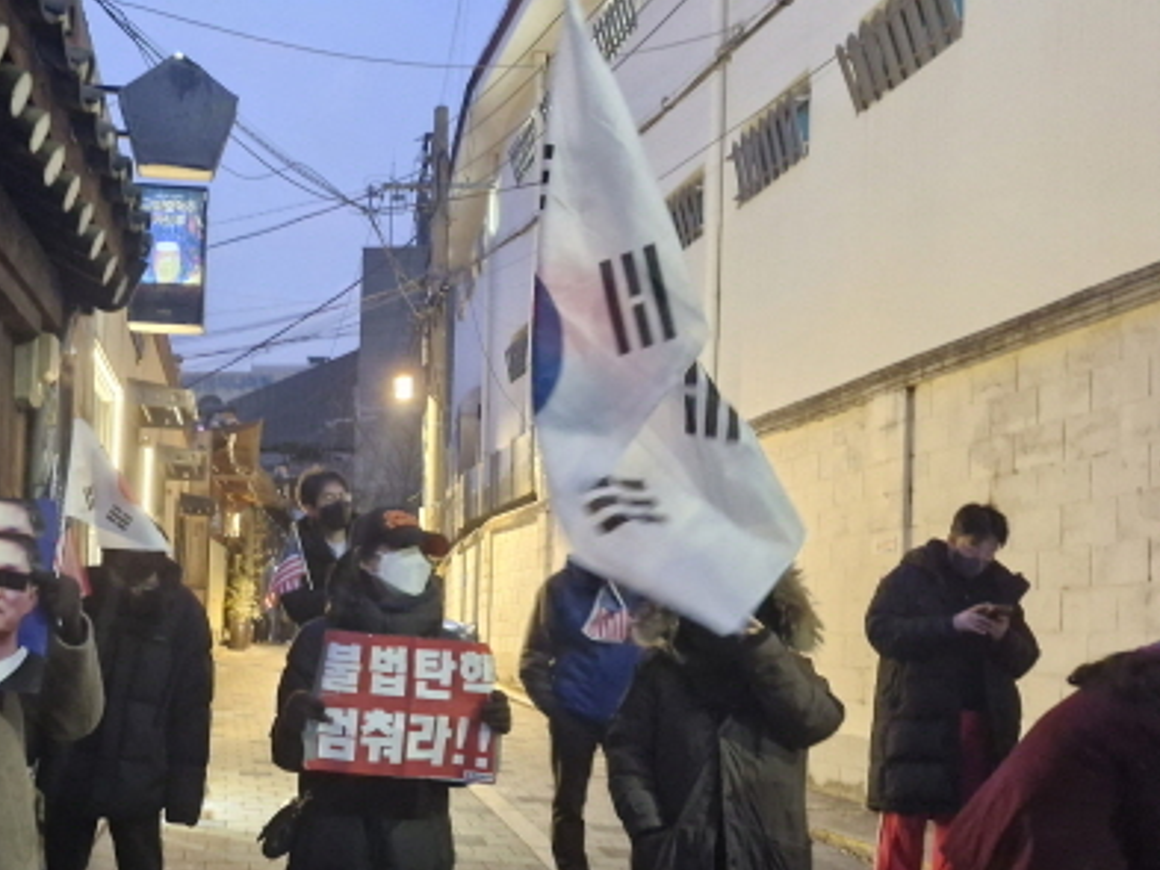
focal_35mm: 41
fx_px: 1374
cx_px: 301
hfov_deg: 44.4
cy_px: 585
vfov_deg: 34.8
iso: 1250
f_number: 1.8
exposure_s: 1/24
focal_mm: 5.54
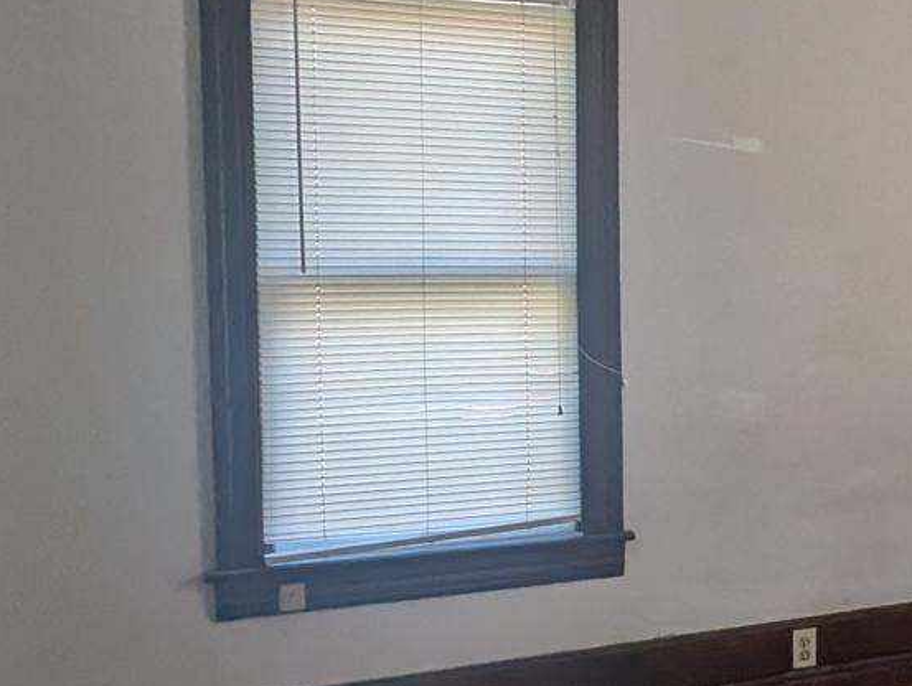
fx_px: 1266
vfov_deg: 30.3
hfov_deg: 31.1
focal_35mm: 48
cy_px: 298
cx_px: 1178
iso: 129
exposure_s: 1/120
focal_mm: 1.95
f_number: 2.2
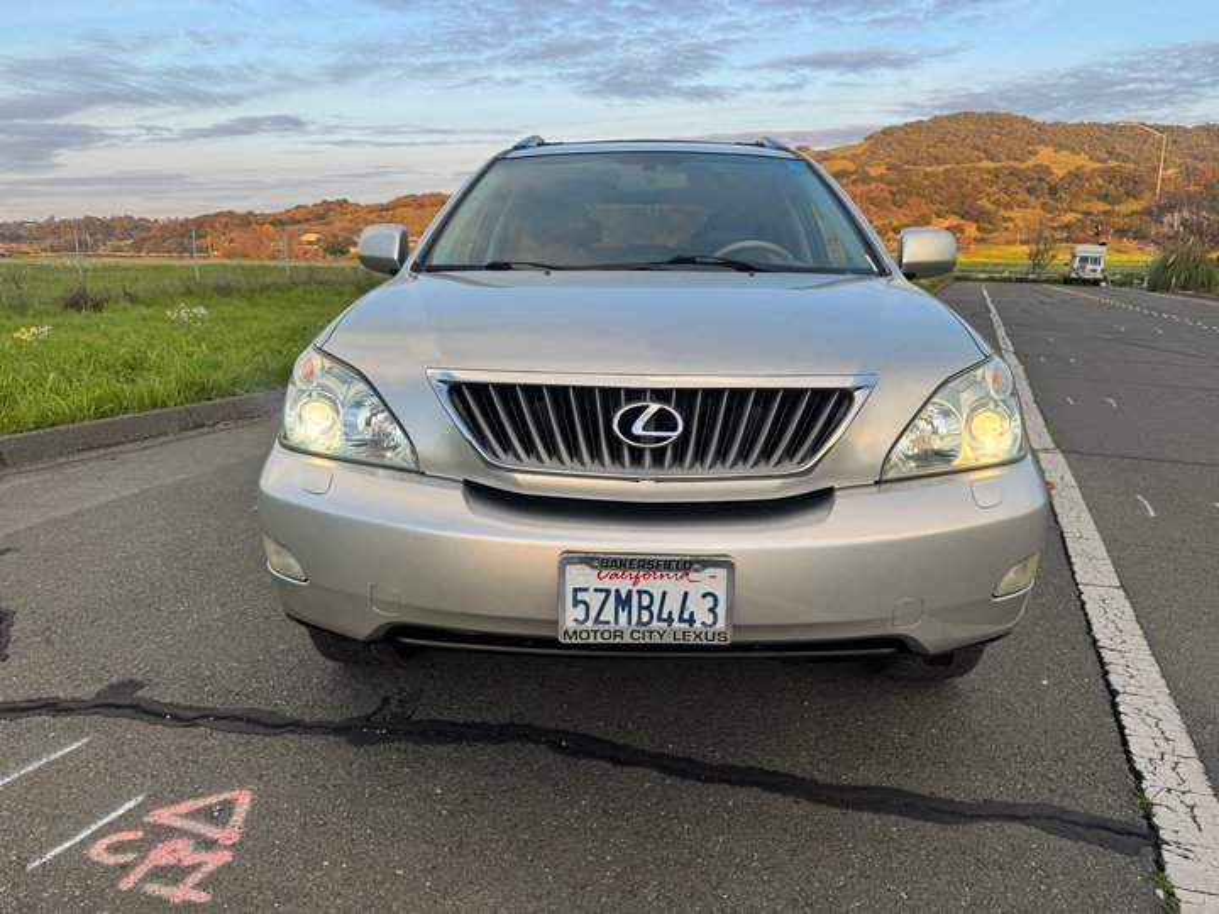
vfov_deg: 56.8
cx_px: 610
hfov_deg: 71.6
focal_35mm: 24
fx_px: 845
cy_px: 457
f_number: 1.78
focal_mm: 6.76
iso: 64
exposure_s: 1/215
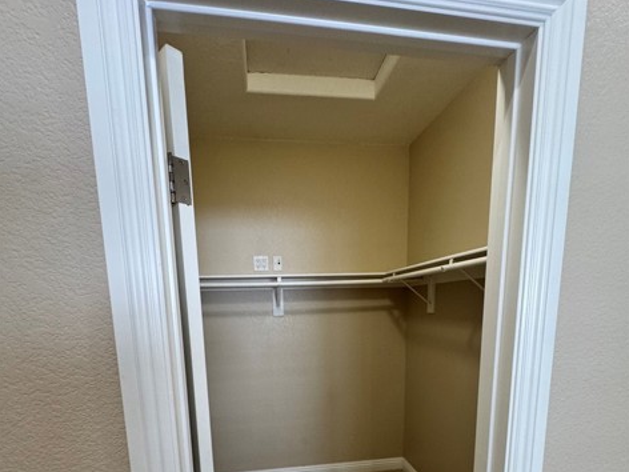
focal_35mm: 19
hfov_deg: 84.7
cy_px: 357
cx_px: 316
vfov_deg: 64.3
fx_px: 345
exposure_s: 1/60
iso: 200
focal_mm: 2.22
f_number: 2.2
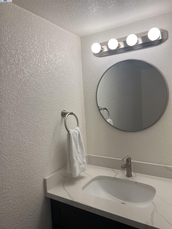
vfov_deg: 67.3
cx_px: 86
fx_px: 172
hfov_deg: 53.1
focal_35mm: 26
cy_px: 114
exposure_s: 1/302
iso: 50
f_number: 1.5
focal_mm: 5.7
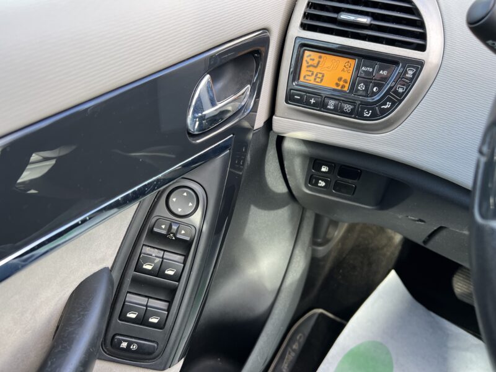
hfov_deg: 67.3
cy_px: 186
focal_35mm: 26
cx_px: 248
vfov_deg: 53.1
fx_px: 373
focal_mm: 5.7
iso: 80
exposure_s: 1/121
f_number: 1.5
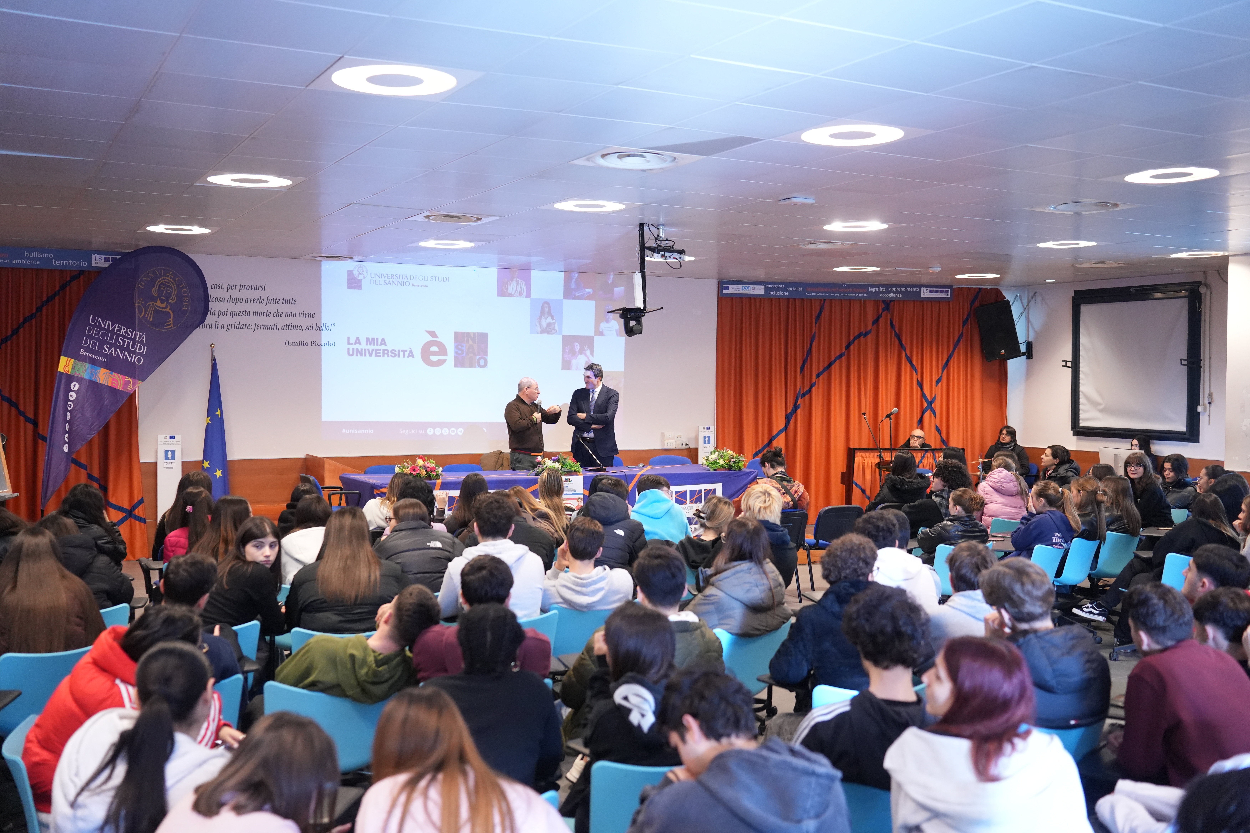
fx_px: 1215
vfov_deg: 37.9
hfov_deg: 54.4
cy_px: 416
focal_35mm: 35
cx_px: 625
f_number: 2.5
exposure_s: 1/160
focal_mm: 35
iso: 4000
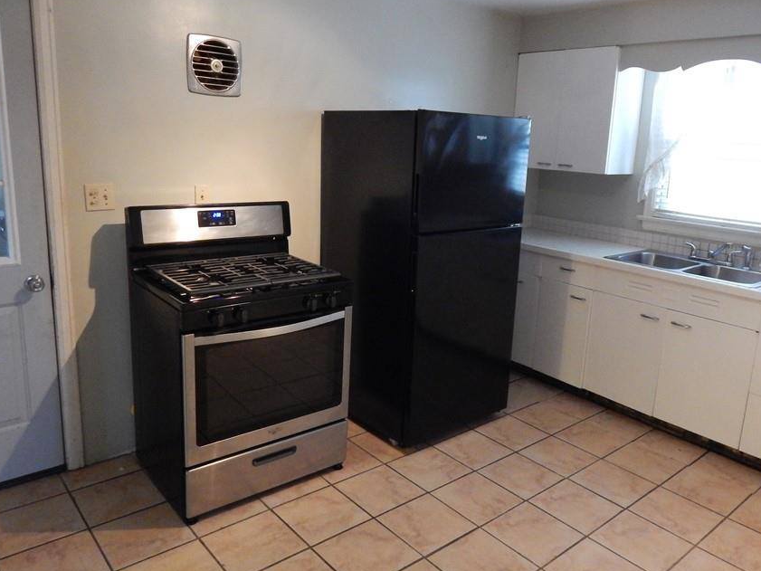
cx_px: 412
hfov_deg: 63.3
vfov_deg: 49.7
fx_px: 616
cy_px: 271
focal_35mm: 28
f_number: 3
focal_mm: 4
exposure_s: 1/15
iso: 800
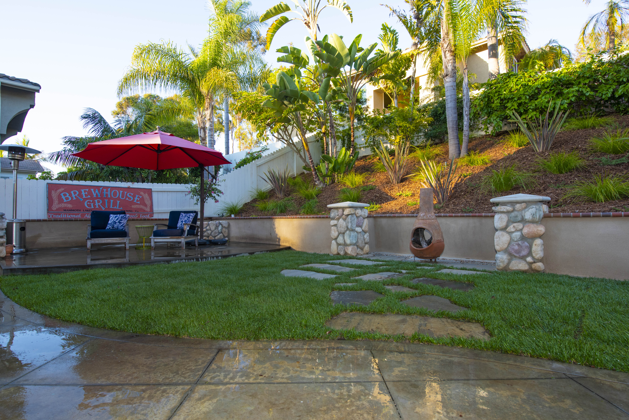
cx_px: 314
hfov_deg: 86.9
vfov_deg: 64.6
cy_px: 210
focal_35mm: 19
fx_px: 332
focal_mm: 19
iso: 320
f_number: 8
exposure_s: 1/100
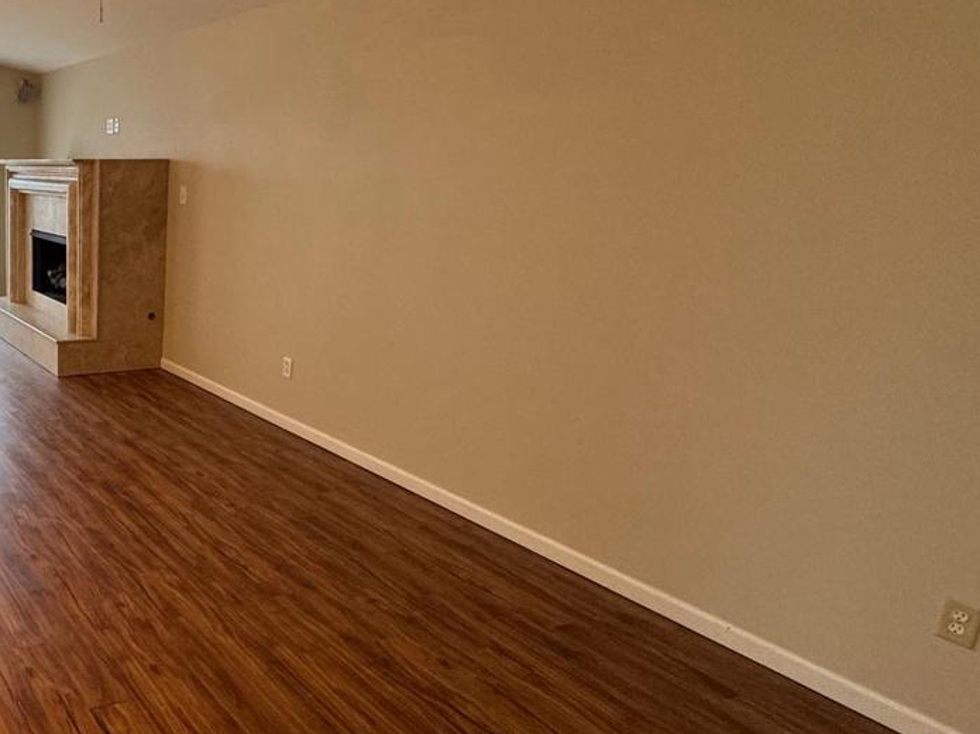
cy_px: 335
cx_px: 21
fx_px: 821
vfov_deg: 48.2
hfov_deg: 50.9
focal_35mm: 29
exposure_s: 1/60
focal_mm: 2.22
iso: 250
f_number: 2.2
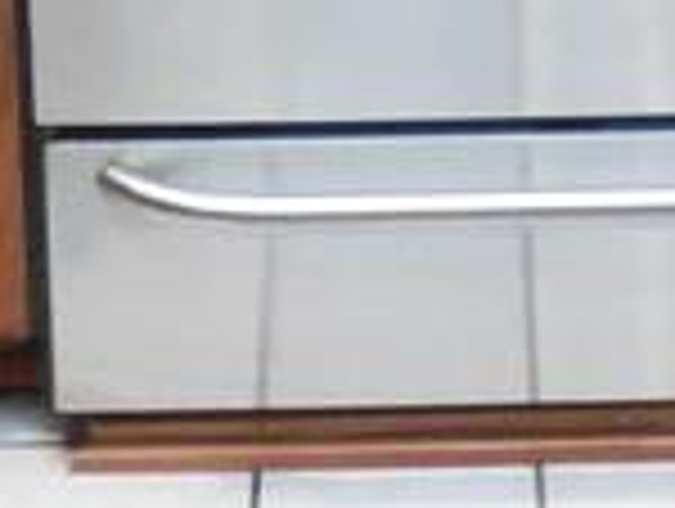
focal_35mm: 177
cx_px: 468
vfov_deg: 7.5
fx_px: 3457
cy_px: -944
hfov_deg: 11.1
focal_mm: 4.6
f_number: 3.5
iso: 800
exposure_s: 1/30
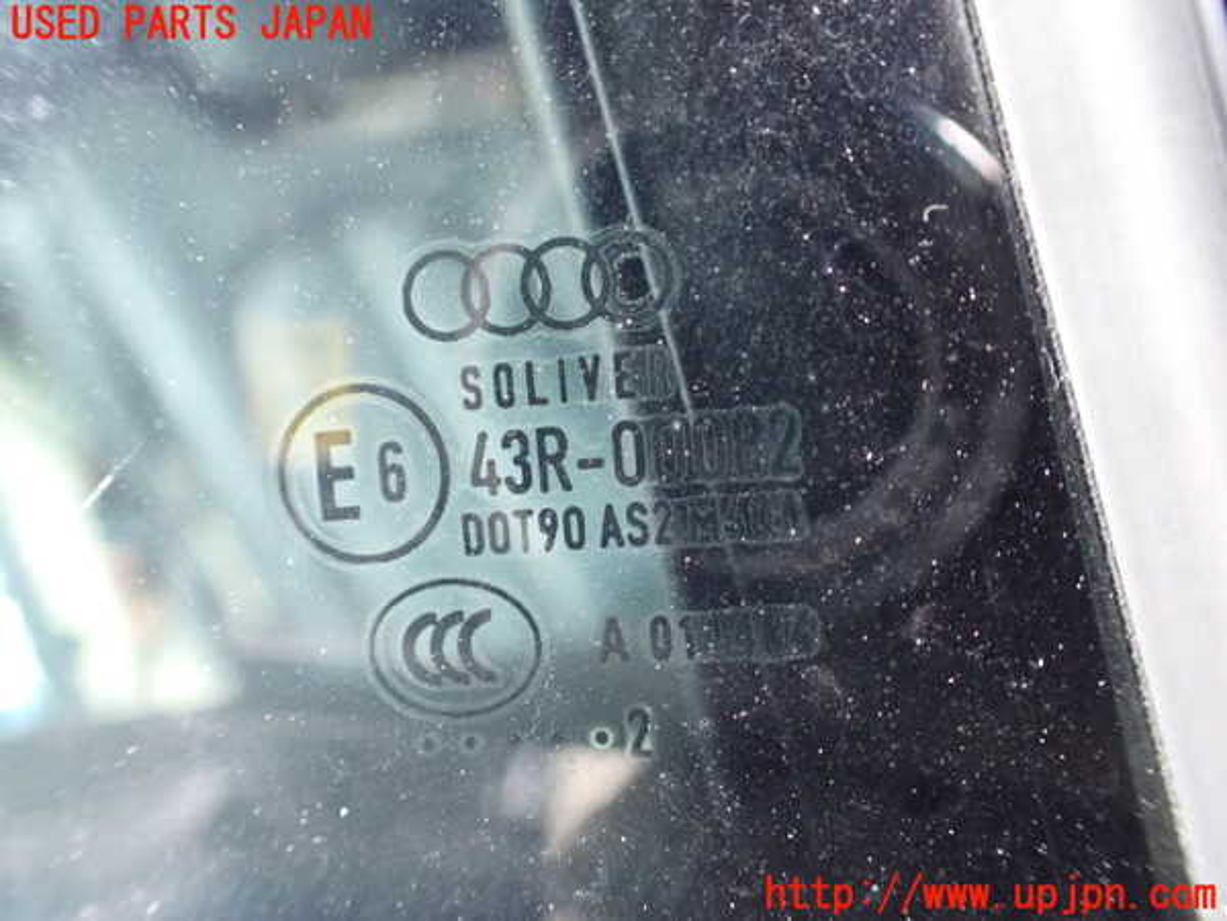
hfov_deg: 60.0
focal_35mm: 30
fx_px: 1063
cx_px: 614
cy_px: 460
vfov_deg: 46.8
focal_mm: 5.4
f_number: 2.3
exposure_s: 1/30
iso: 1250
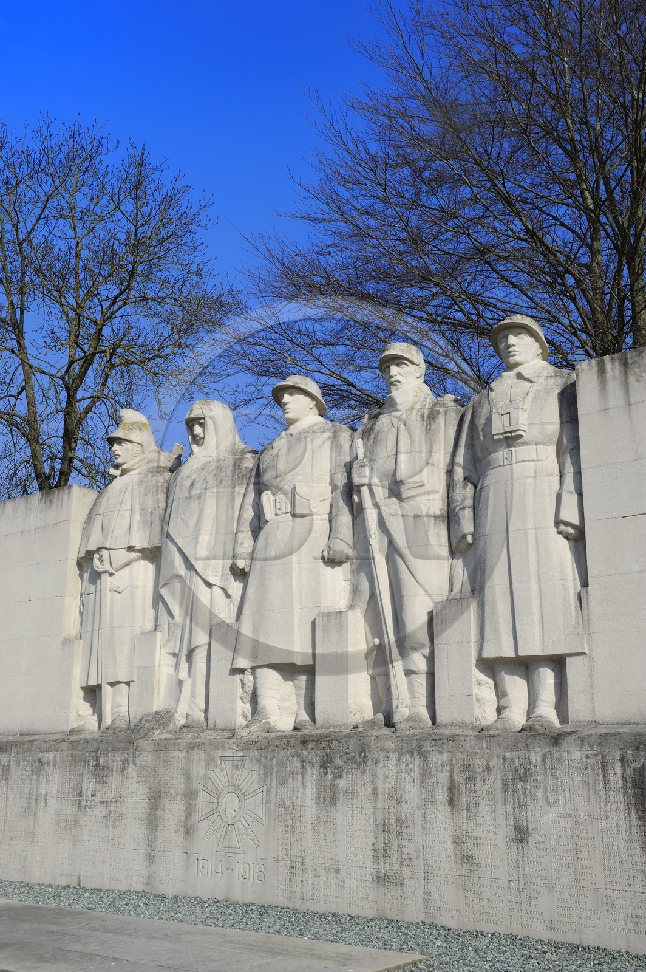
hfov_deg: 35.0
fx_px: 1025
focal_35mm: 38
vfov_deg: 50.7
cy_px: 486
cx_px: 323
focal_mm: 38
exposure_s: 1/160
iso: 200
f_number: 16
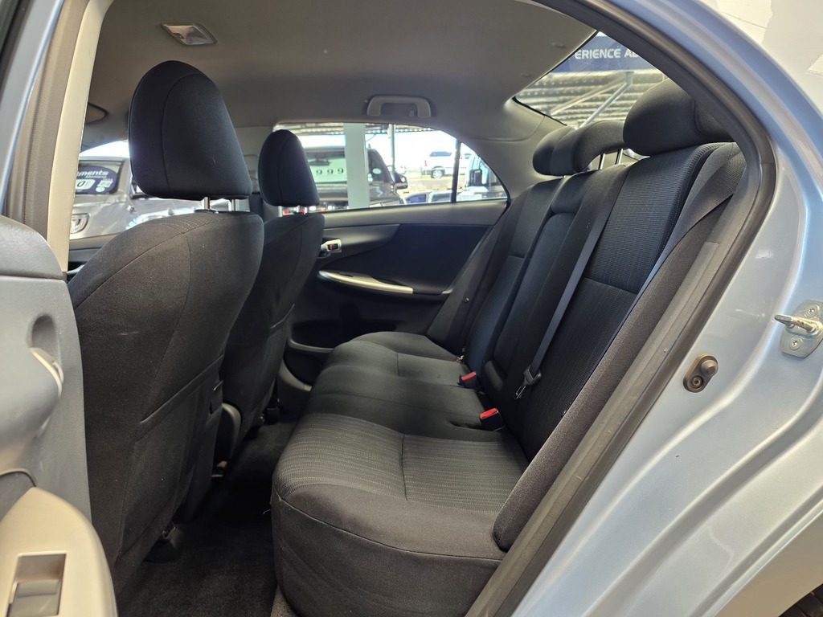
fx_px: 547
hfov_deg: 73.9
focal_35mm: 23
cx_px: 412
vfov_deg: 58.9
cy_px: 308
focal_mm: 6.25
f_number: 1.7
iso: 125
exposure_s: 1/100
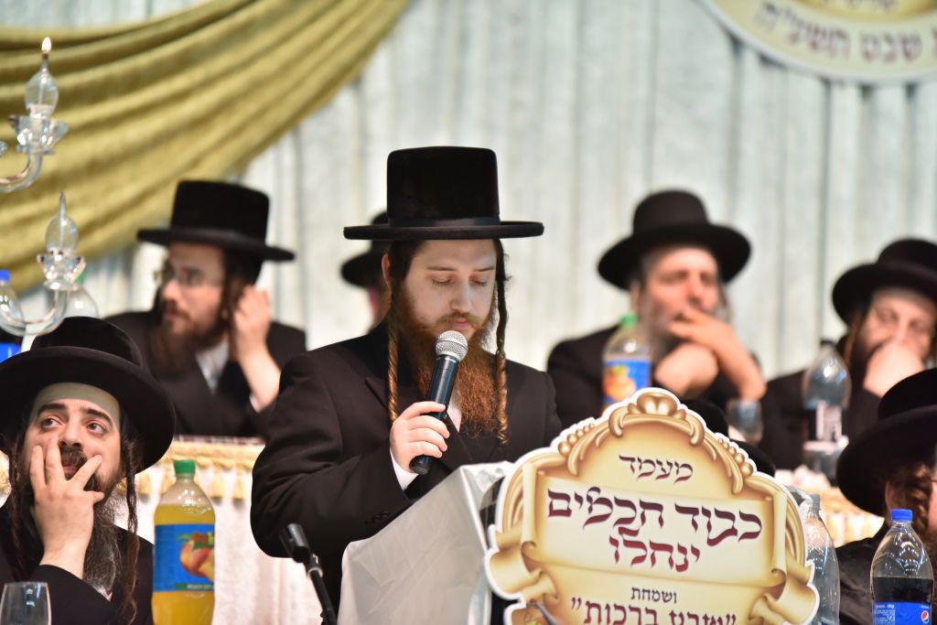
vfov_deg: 6.9
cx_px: 468
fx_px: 5206
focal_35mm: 200
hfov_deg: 10.3
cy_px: 312
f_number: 2.8
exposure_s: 1/250
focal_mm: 200
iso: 1600
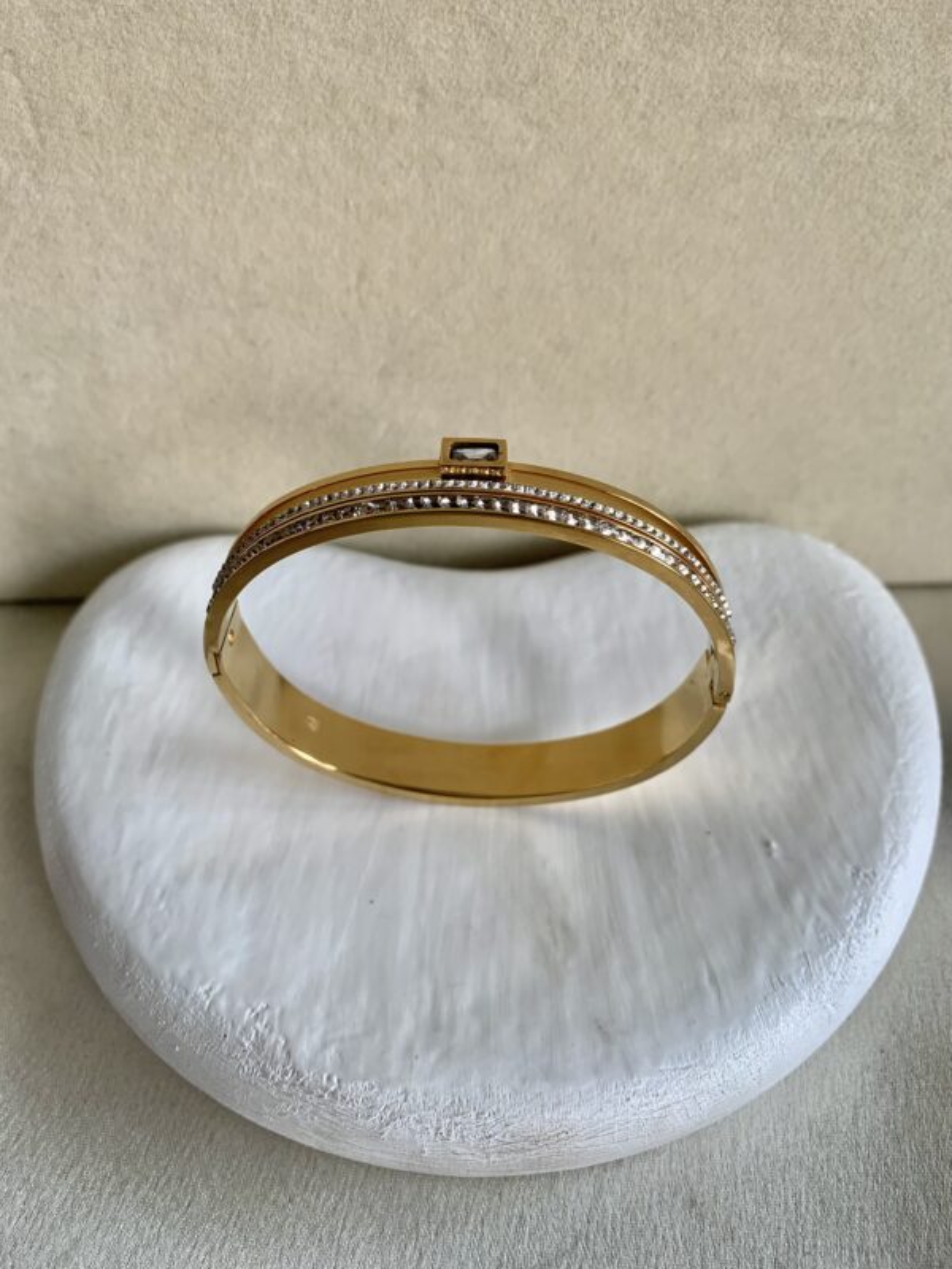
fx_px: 953
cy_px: 634
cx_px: 476
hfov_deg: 53.1
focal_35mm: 26
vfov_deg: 67.3
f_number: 1.8
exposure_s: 1/100
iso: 32
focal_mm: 4.25
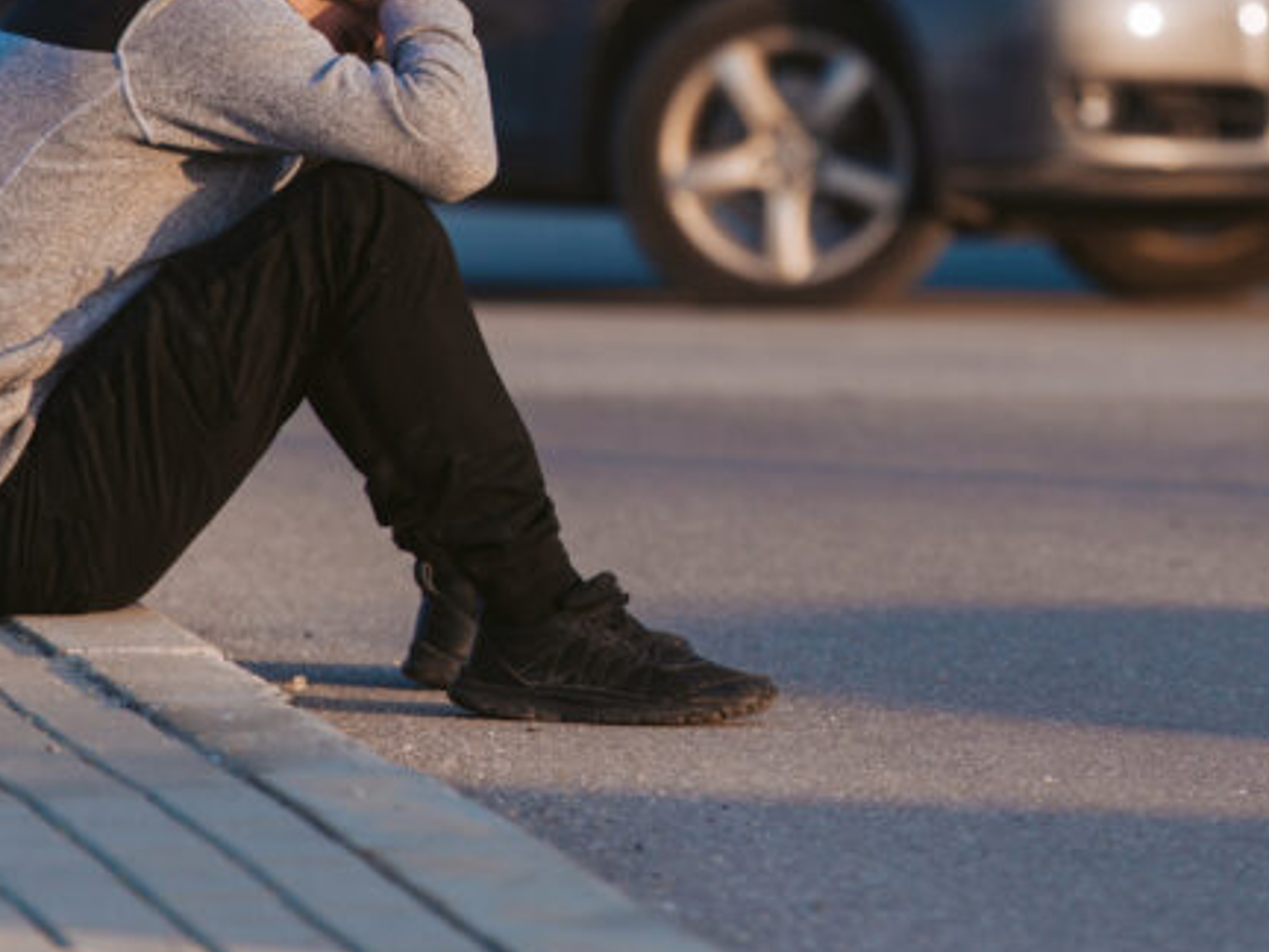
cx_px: 1099
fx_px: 15470
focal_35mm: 422
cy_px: 43
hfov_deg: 4.7
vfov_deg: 3.5
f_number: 2.8
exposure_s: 1/1000
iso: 200
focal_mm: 185
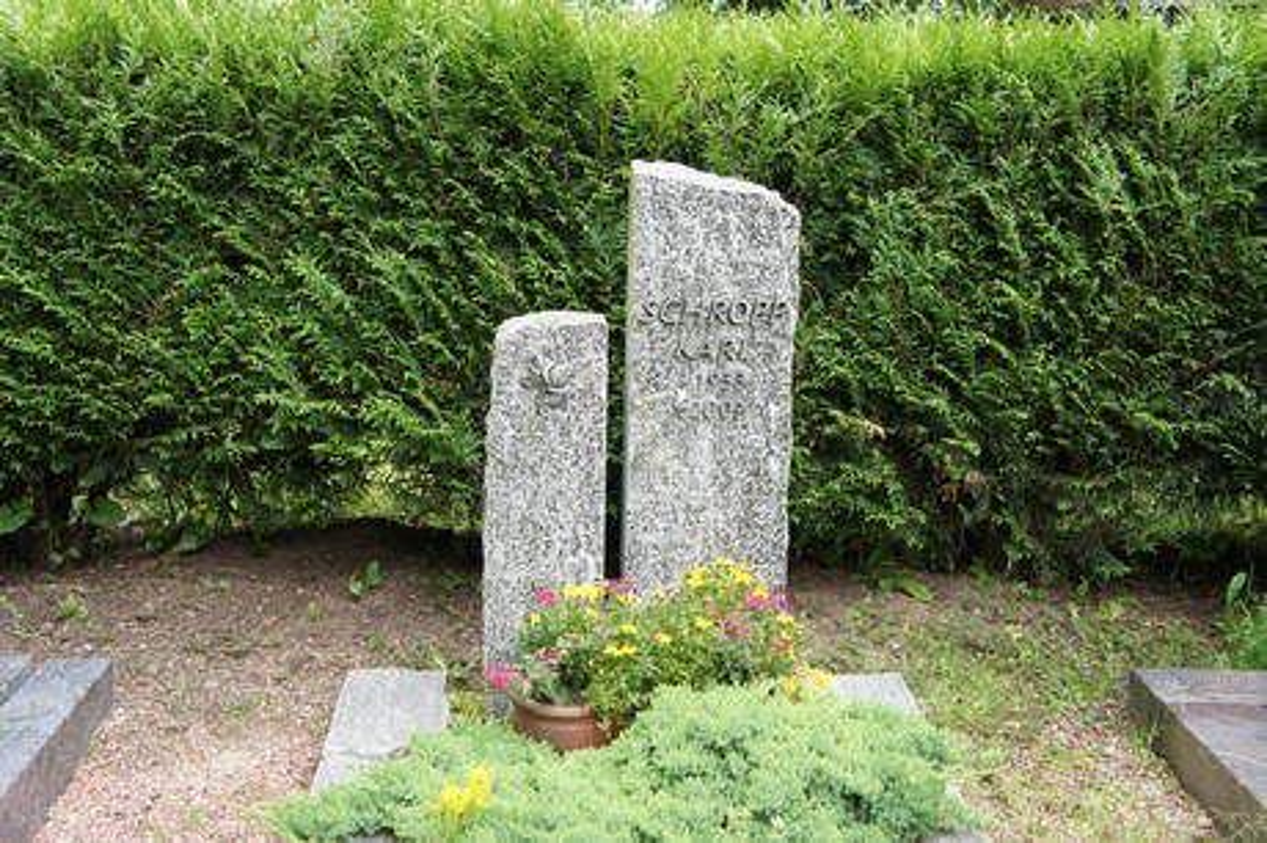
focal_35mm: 48
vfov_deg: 28.0
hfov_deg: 41.1
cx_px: 634
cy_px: 422
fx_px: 1688
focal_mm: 32
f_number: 5.6
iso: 500
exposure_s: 1/250
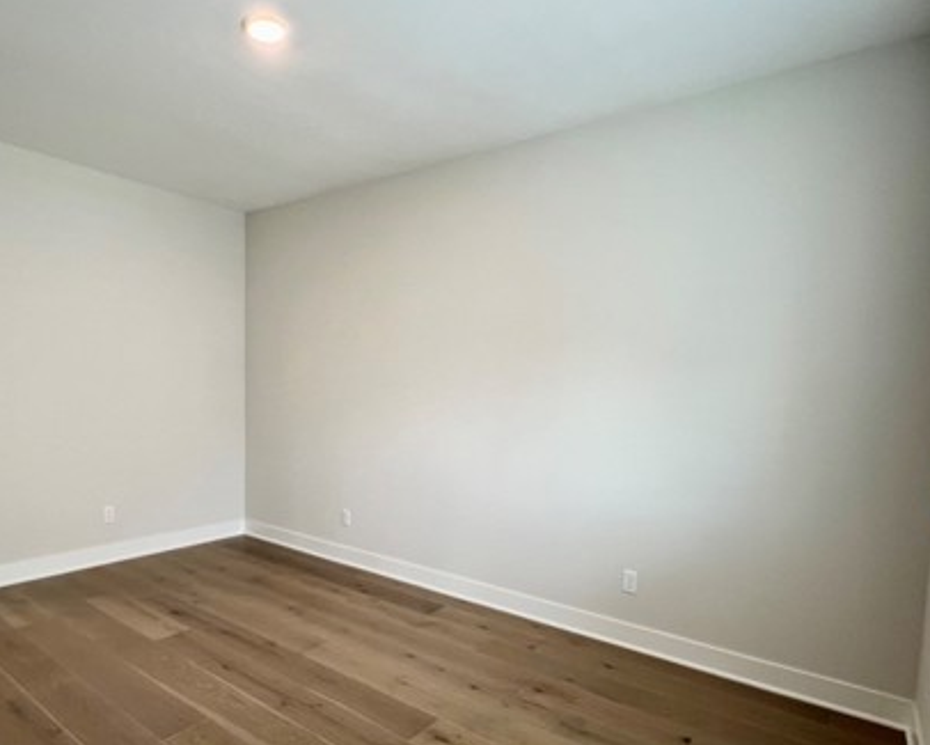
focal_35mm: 20
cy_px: 436
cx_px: 399
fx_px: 551
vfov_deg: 67.6
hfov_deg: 79.9
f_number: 1.8
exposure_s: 1/120
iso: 200
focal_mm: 1.57
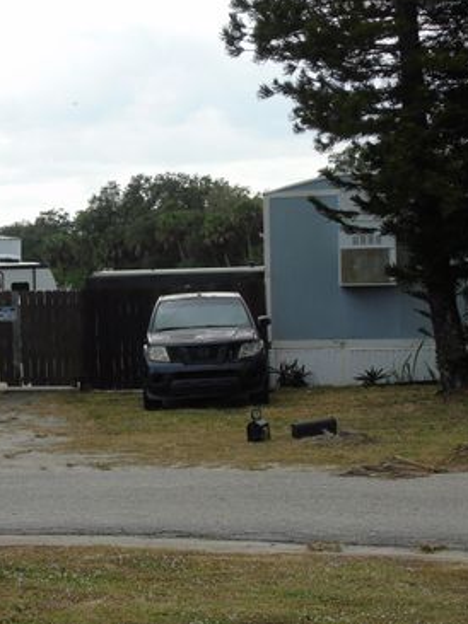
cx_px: 166
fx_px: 1751
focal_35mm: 97
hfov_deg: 15.2
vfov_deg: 20.2
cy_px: 315
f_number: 4.7
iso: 80
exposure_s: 1/250
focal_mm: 13
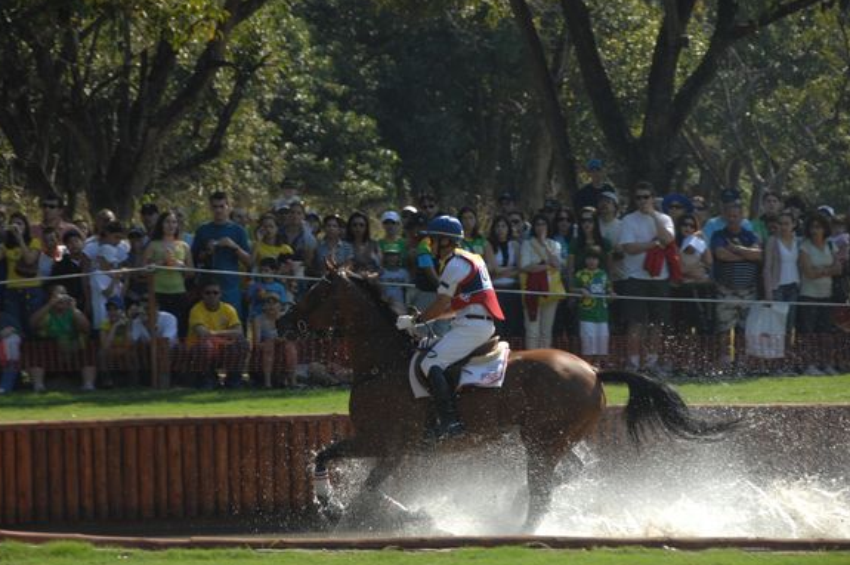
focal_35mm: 217
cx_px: 404
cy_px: 285
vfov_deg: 6.3
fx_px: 5118
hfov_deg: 9.5
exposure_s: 1/500
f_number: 5.6
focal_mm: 130
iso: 200
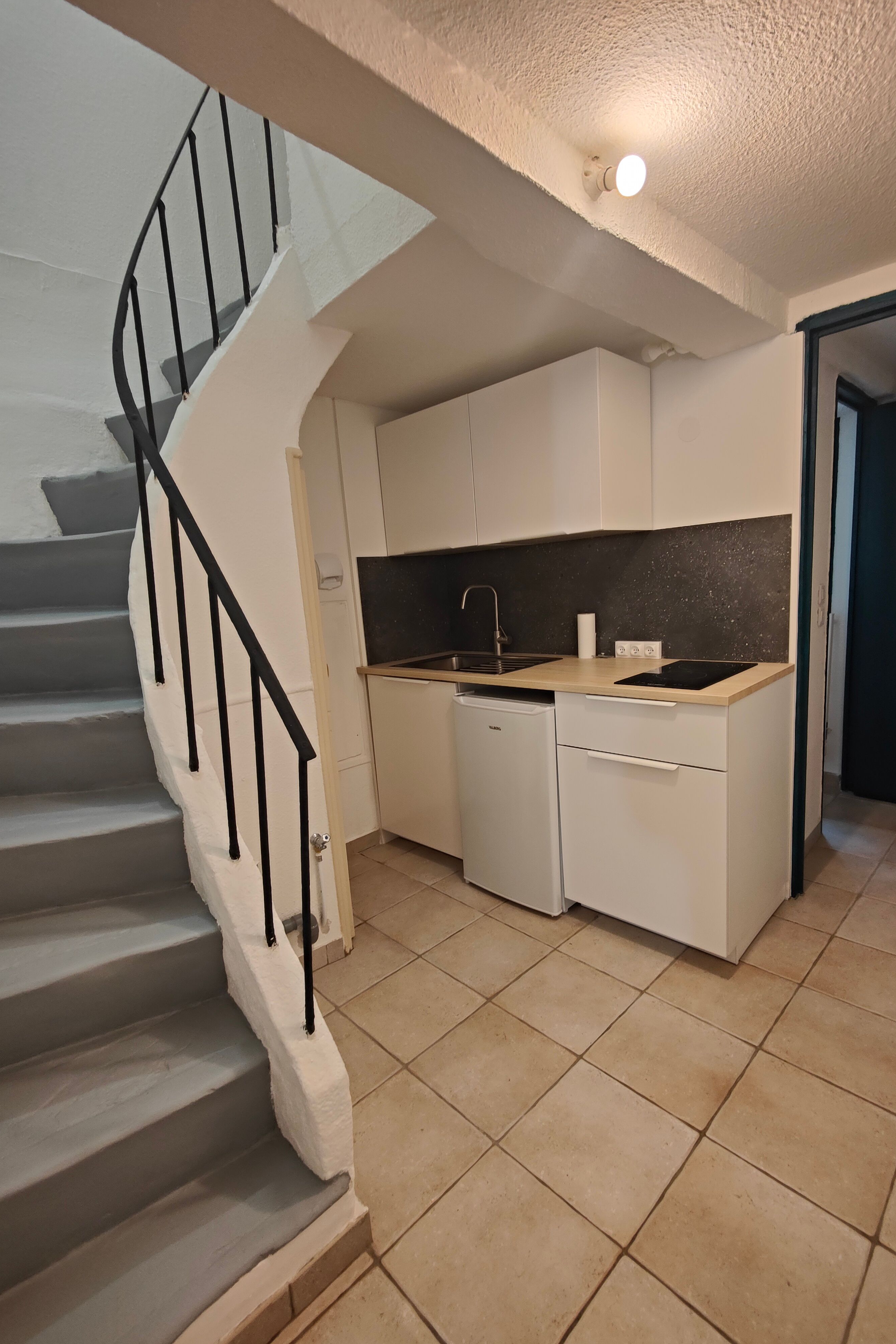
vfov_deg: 96.7
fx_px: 597
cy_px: 687
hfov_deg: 73.7
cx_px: 472
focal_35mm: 16
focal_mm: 3.5
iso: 400
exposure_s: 1/50
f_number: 2.2
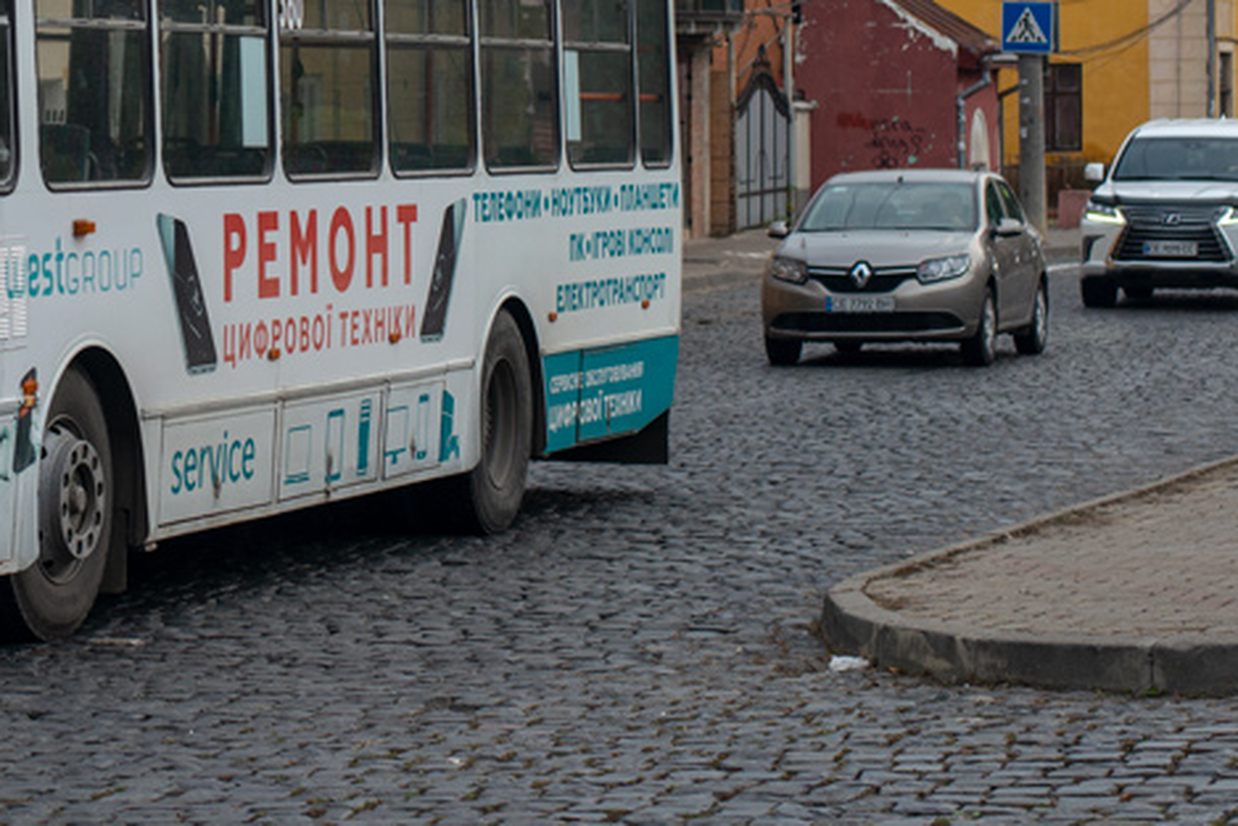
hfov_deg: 15.6
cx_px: -77
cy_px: -199
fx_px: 4403
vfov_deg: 10.5
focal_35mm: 128
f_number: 4
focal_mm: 50
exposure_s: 1/640
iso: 200
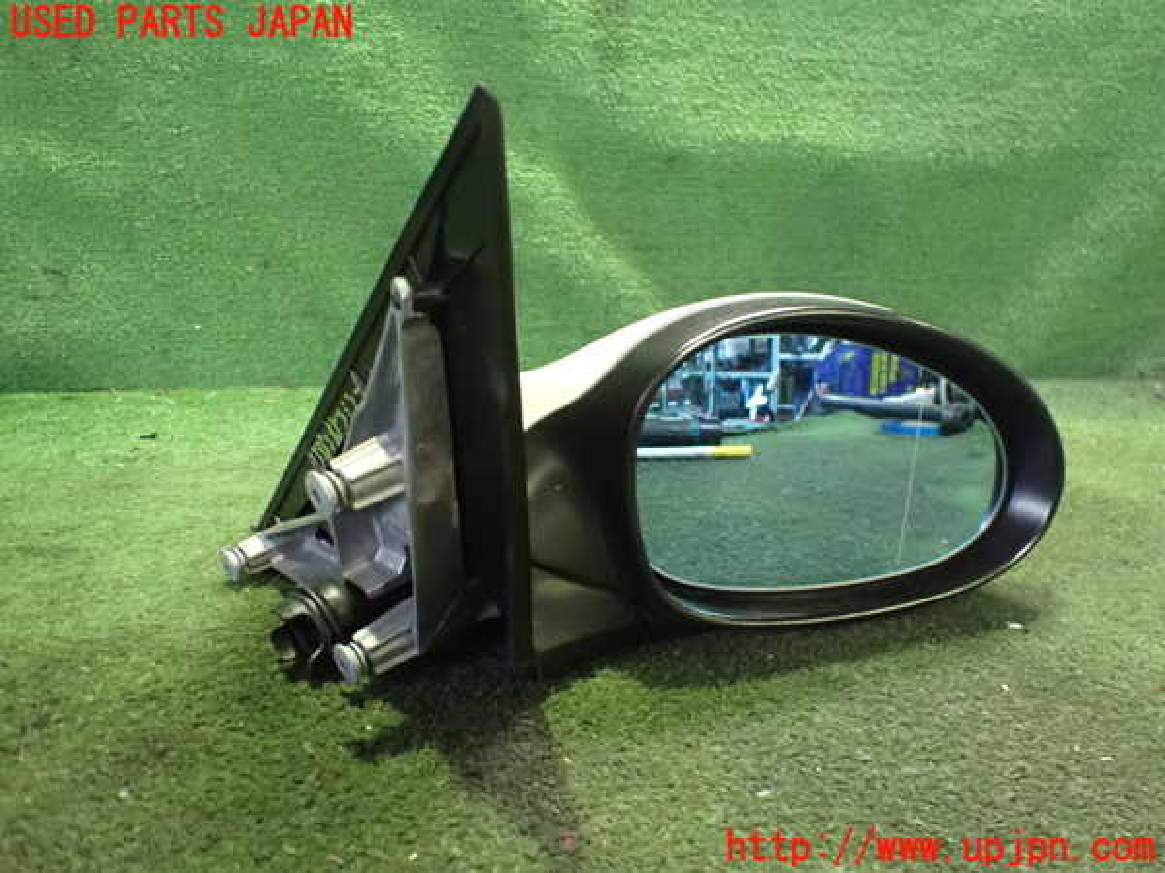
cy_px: 436
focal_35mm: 30
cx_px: 582
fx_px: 1010
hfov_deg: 60.0
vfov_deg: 46.8
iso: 1600
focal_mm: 5.4
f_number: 2.3
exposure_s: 1/30
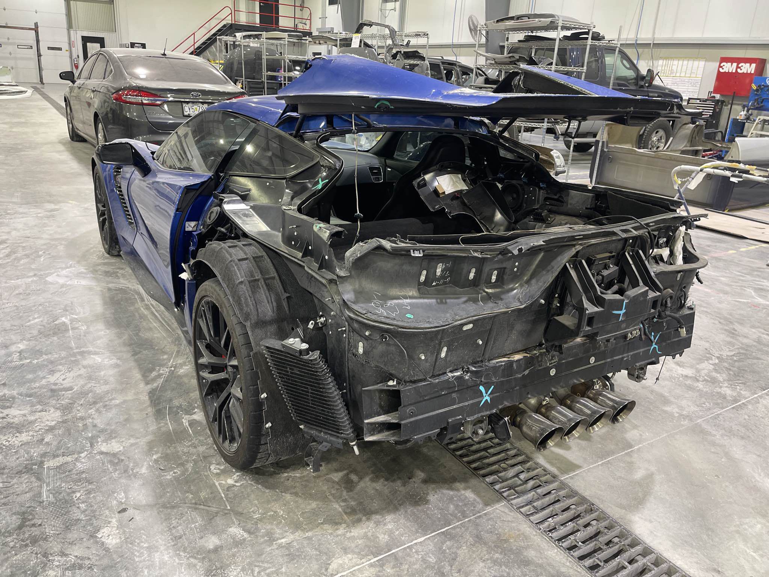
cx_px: 384
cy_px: 288
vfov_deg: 54.9
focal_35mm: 25
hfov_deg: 69.4
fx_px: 555
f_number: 1.6
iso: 160
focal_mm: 5.1
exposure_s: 1/60
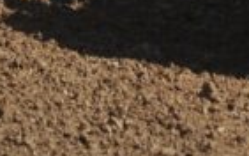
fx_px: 9008
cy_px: -359
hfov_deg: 1.6
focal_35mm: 1328
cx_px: 728
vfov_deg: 1.0
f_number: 7.1
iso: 200
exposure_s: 1/1000
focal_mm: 180
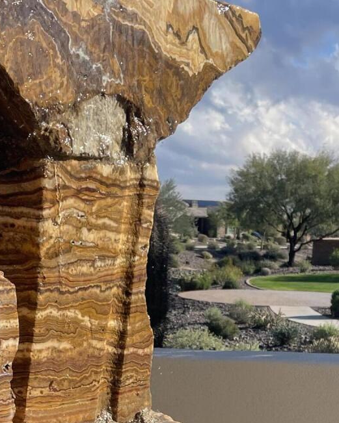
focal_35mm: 78
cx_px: 182
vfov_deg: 23.2
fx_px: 978
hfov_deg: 19.7
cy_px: 442
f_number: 1.6
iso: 32
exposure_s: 1/2451
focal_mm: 4.2
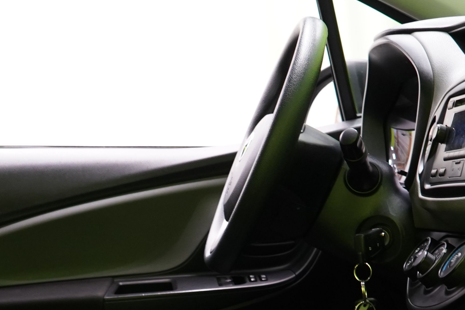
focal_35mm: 89
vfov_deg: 14.8
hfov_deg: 22.9
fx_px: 1149
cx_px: 210
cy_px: 382
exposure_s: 1/20
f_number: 5.6
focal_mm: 28
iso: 1600
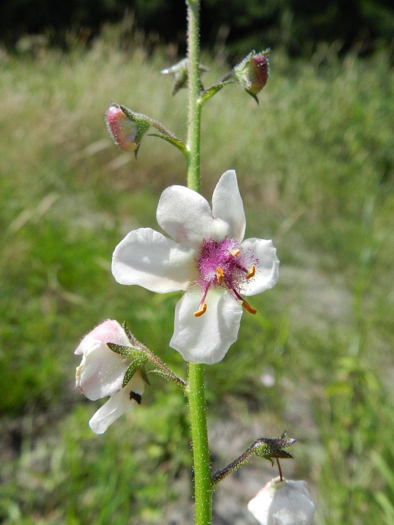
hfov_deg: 44.2
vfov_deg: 56.8
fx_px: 486
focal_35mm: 32
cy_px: 262
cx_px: 197
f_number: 3.7
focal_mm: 5.6
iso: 160
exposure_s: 1/800
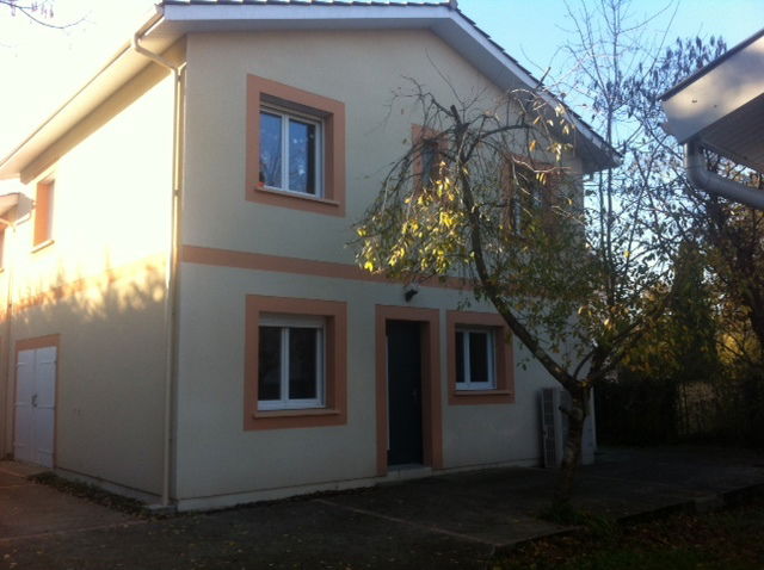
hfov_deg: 52.7
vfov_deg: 40.6
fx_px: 771
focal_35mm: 35
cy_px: 285
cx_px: 382
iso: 80
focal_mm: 3.85
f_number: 2.8
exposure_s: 1/245
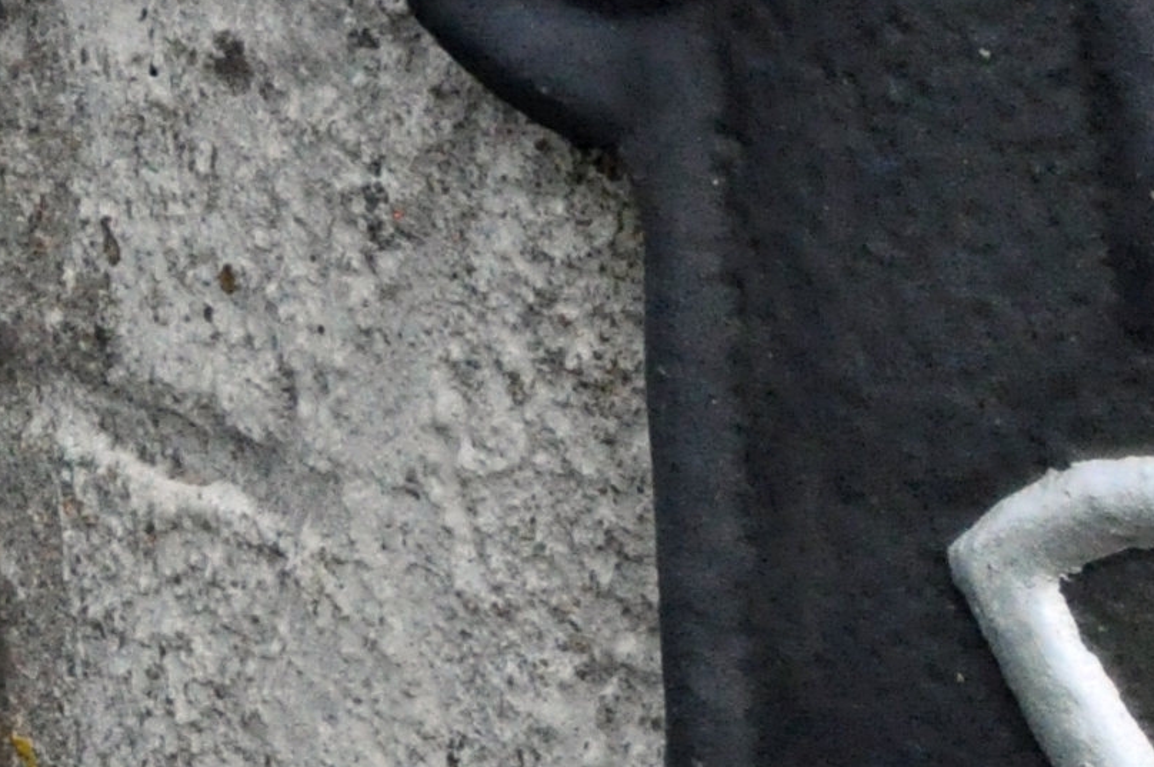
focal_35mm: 191
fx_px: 6116
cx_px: 2931
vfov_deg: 7.1
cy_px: 907
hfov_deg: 9.4
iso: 2000
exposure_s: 1/500
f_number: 11
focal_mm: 24
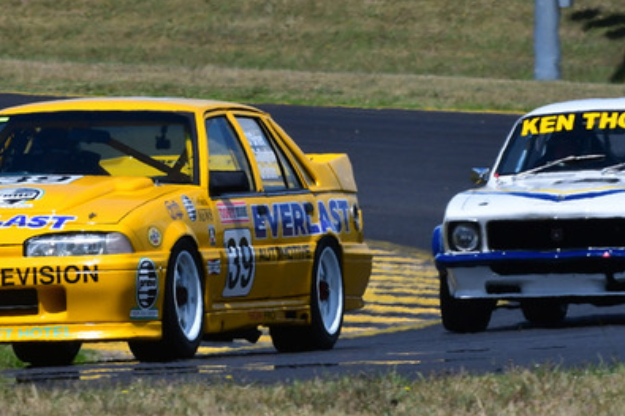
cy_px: 59
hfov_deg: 2.8
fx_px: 12668
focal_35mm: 730
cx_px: 54
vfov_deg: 1.9
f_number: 11
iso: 250
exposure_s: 1/640
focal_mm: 240
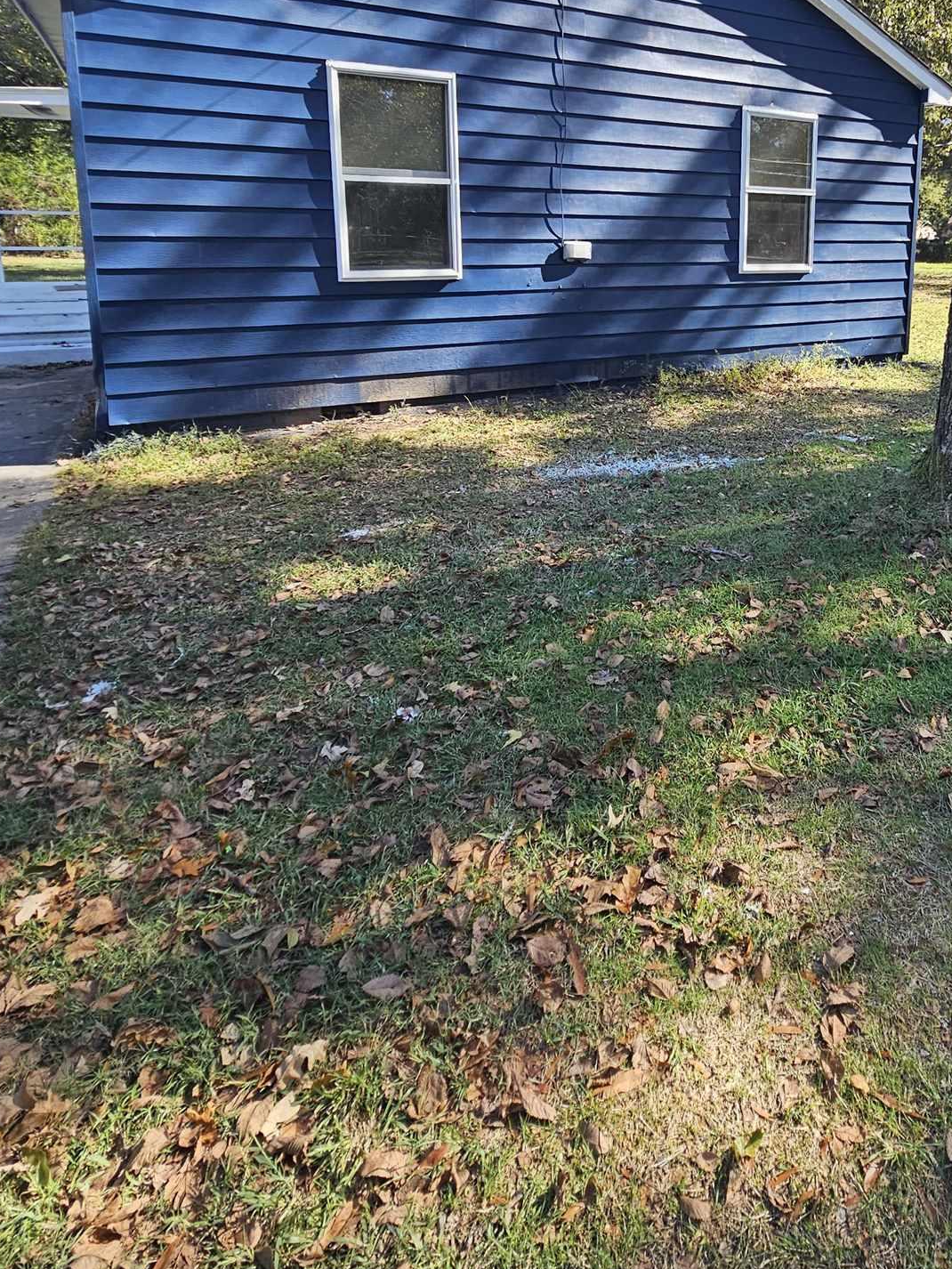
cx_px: 683
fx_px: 770
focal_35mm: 21
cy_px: 353
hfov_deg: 60.8
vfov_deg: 74.6
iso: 50
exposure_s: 1/387
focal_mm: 2.2
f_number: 2.2
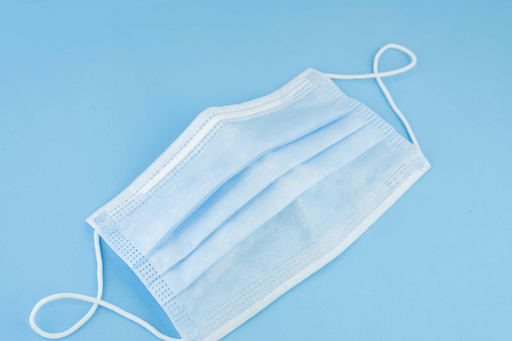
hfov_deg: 34.5
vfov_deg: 23.4
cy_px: 198
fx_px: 825
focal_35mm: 58
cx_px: 247
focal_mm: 50
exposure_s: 1/200
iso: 250
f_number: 8
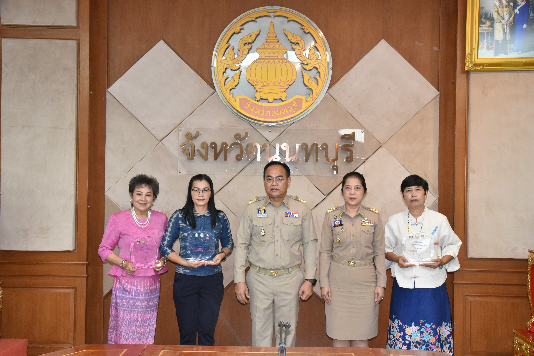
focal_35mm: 34
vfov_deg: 38.9
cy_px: 178
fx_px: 505
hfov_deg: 55.8
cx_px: 267
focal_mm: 34
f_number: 7.1
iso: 3200
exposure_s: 1/100
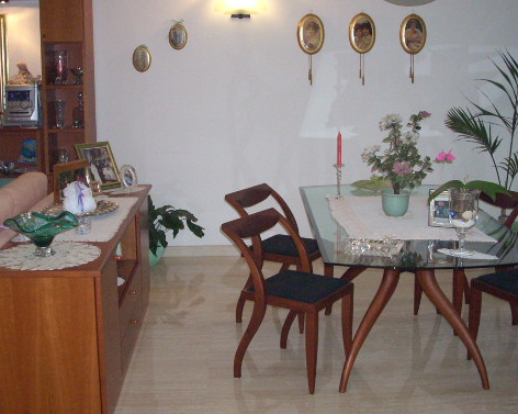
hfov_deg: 38.1
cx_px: 266
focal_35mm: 49
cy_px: 170
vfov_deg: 30.7
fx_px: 751
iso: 400
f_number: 2.8
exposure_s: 1/60
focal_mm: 6.2
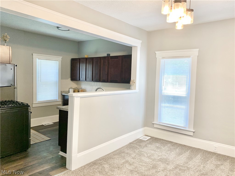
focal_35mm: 26
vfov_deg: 53.1
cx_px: 118
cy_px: 88
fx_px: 177
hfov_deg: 67.3
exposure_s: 1/101
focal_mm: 4.25
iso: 100
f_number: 1.8
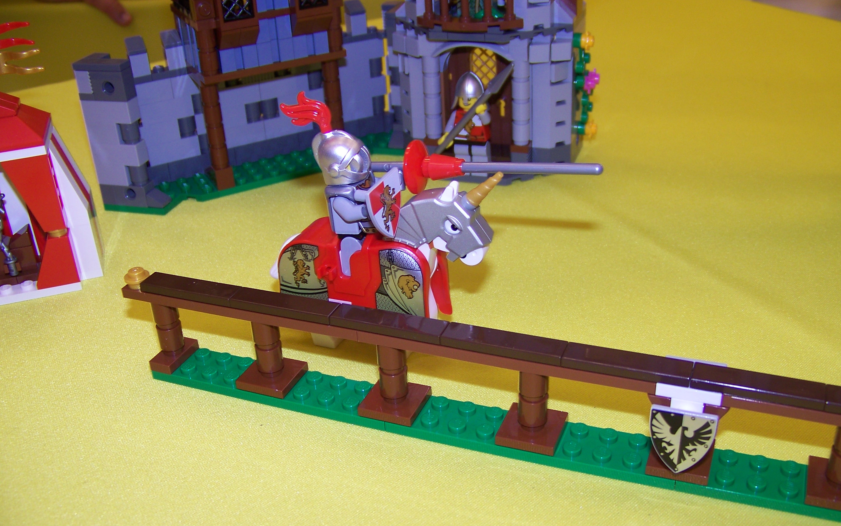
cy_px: 279
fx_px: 894
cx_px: 429
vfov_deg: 32.8
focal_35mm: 39
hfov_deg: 50.4
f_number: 2.8
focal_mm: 5.85
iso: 64
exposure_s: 1/30
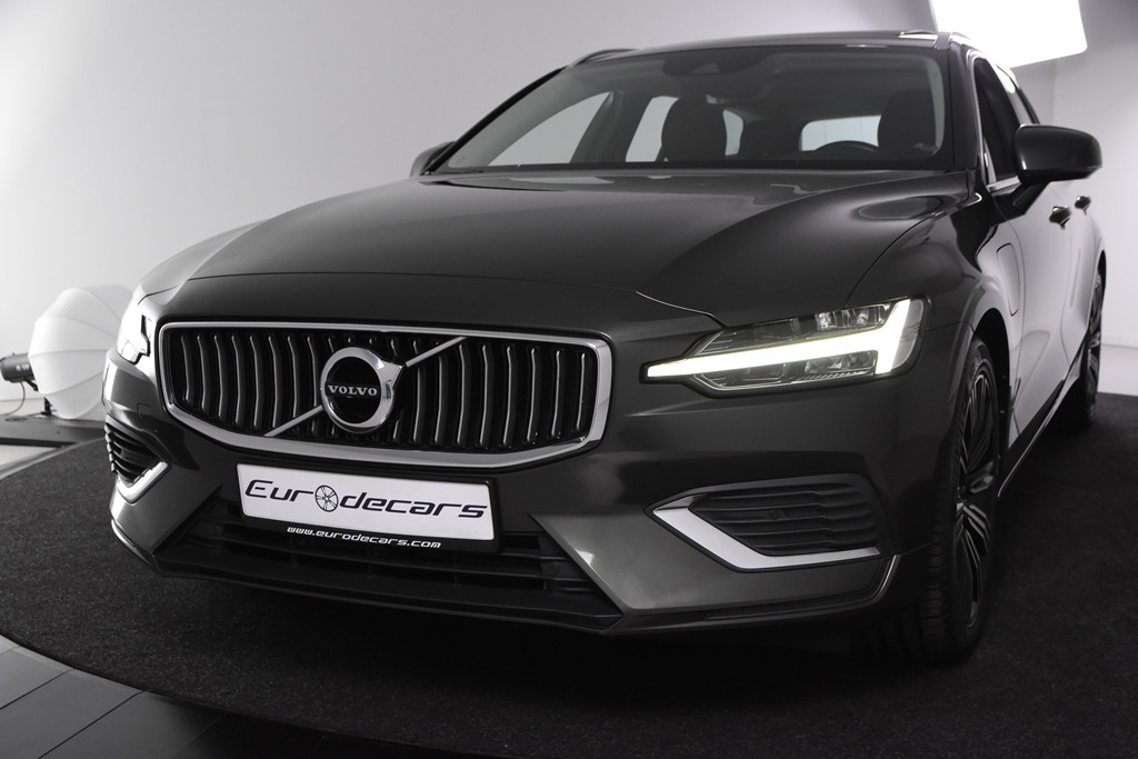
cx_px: 569
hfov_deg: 42.3
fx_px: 1470
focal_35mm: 46
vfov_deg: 29.0
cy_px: 380
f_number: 5.6
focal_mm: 31
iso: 1600
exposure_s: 1/125
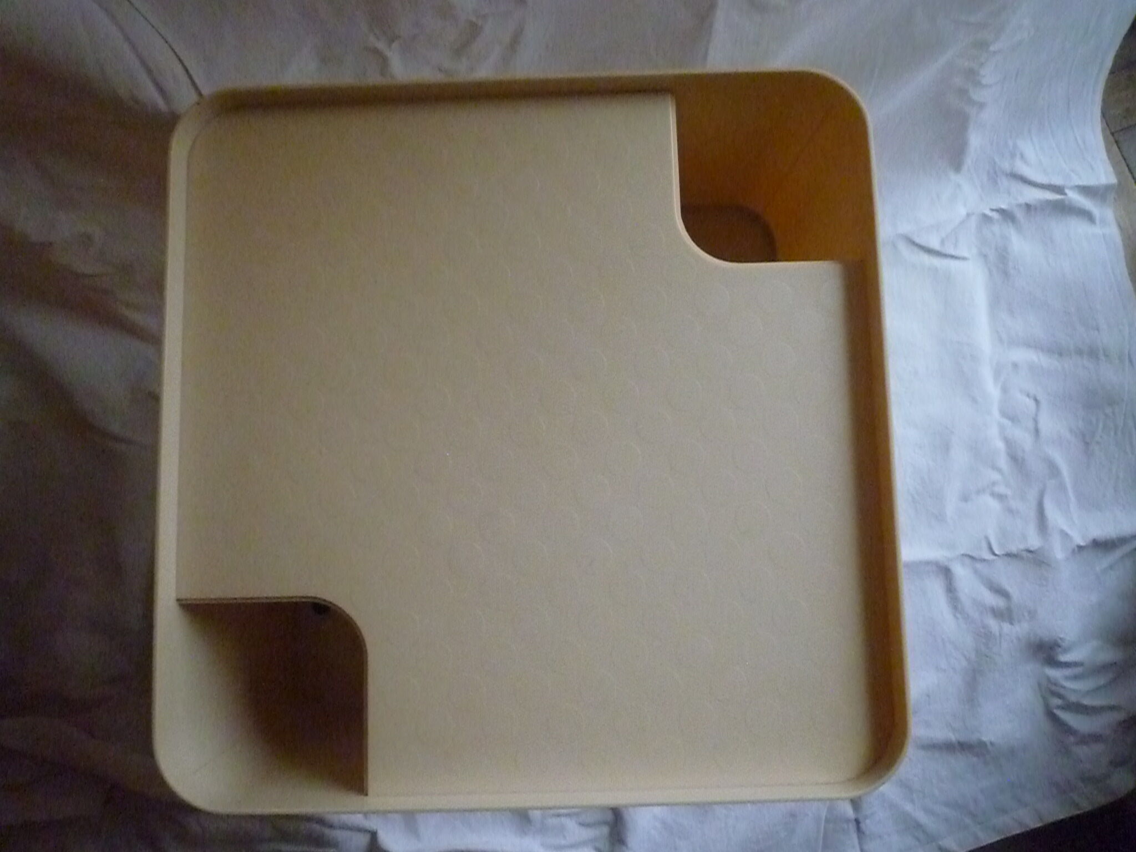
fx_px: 820
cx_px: 568
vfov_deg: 54.9
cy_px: 426
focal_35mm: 25
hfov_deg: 69.4
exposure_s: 1/250
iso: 1600
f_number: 2.8
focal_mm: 4.4
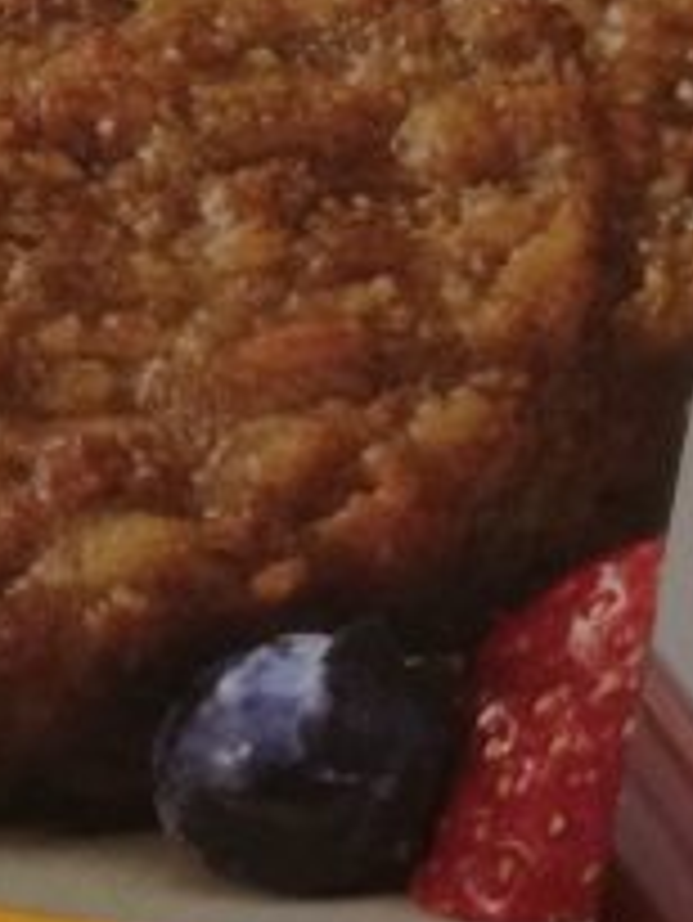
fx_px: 3866
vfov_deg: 13.4
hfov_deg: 9.7
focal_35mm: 145
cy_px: 13
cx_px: -603
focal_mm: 4.15
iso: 160
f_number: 2.2
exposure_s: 1/30
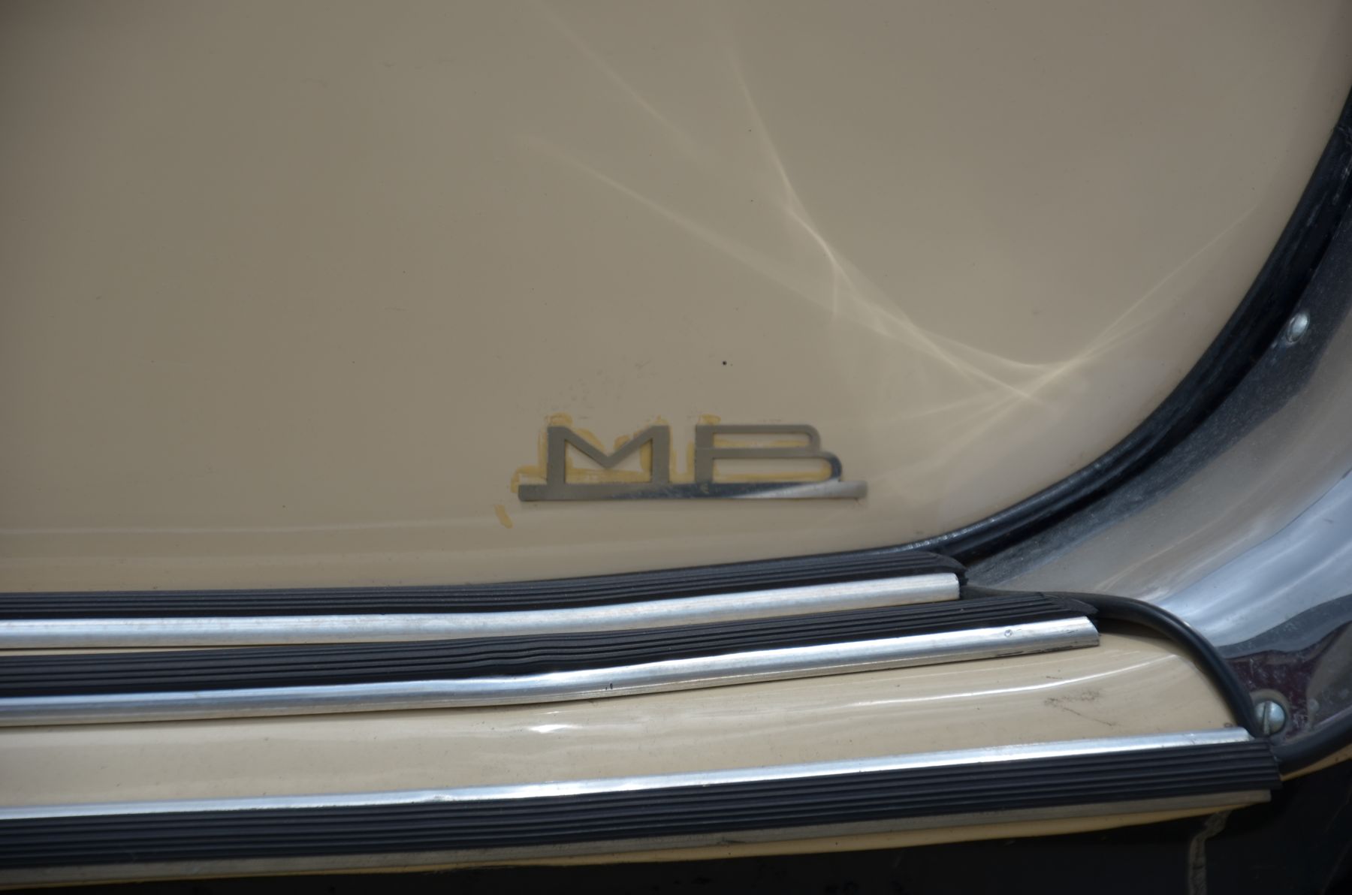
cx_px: 676
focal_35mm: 158
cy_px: 448
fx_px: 5902
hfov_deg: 13.1
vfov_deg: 8.7
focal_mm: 105
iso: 100
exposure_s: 1/800
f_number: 5.6
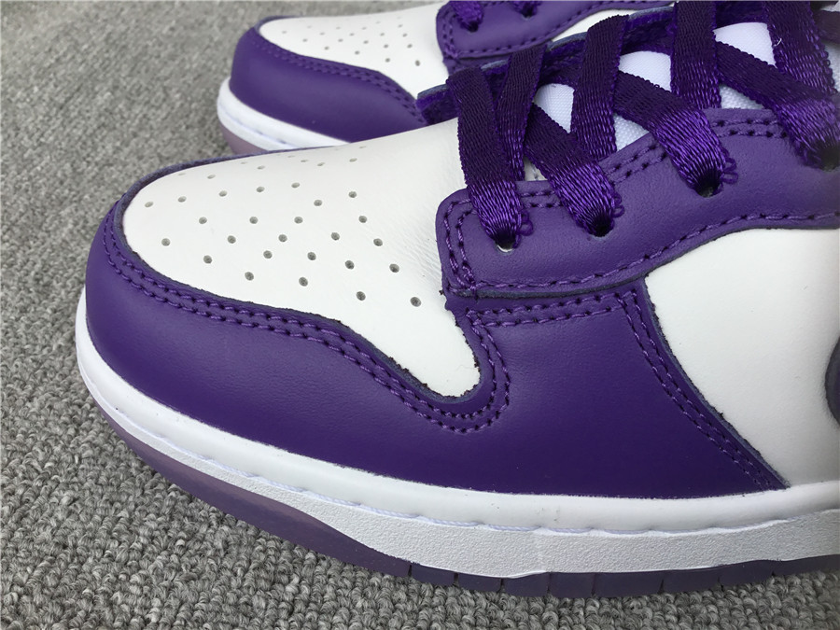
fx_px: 752
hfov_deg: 58.4
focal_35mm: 31
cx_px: 420
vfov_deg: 45.4
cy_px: 315
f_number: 2.4
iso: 25
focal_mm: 3.3
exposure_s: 1/260
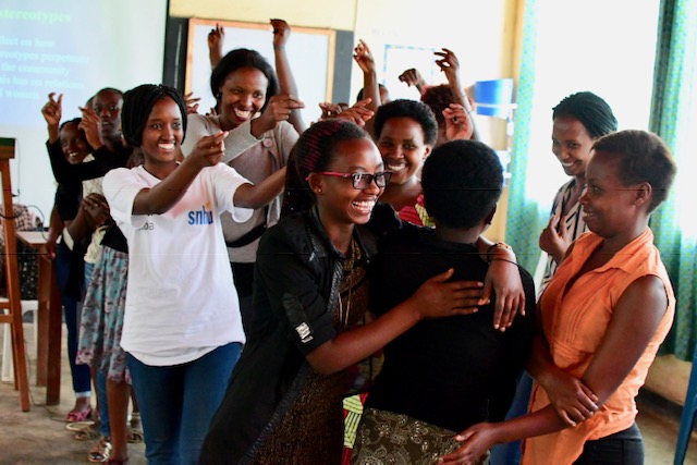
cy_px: 232
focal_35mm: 52
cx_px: 348
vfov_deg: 26.0
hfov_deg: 38.2
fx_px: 1007
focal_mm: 35
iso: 8000
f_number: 3.5
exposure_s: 1/200
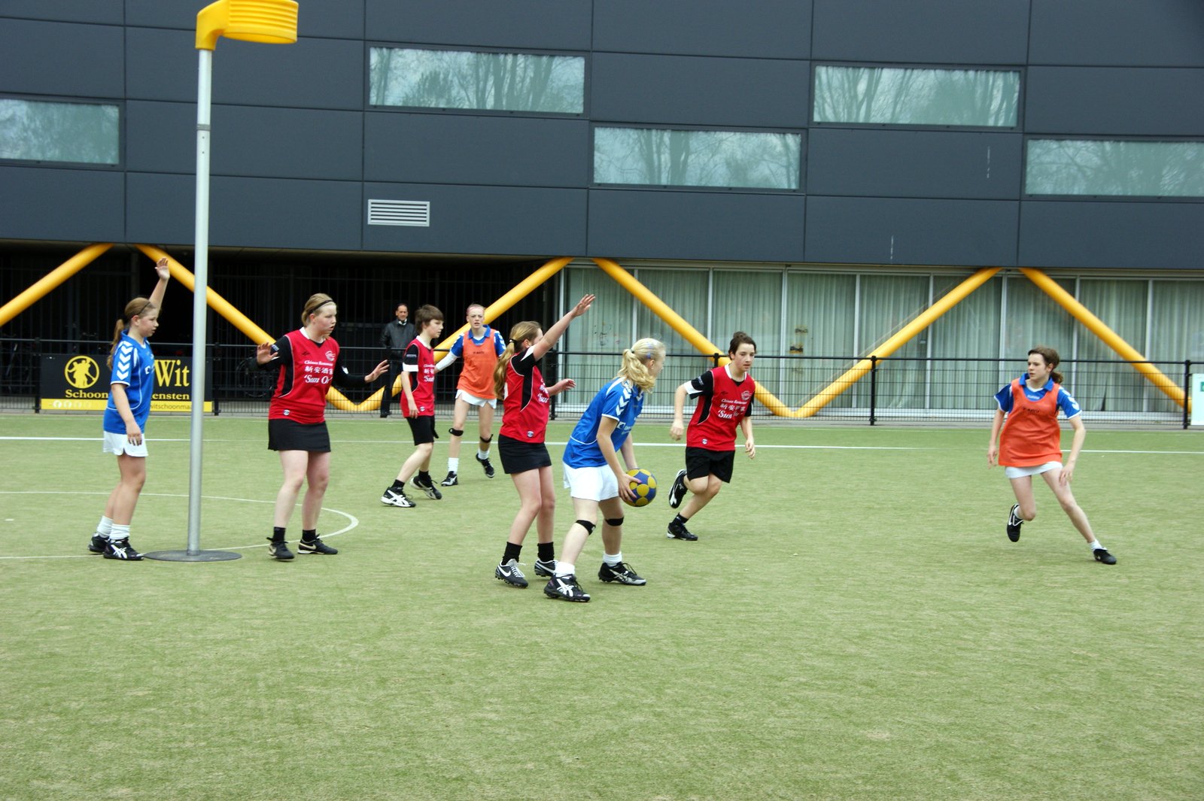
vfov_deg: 20.1
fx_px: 2256
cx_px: 602
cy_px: 400
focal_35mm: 68
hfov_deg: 29.9
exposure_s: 1/250
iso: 200
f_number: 8
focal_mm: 45
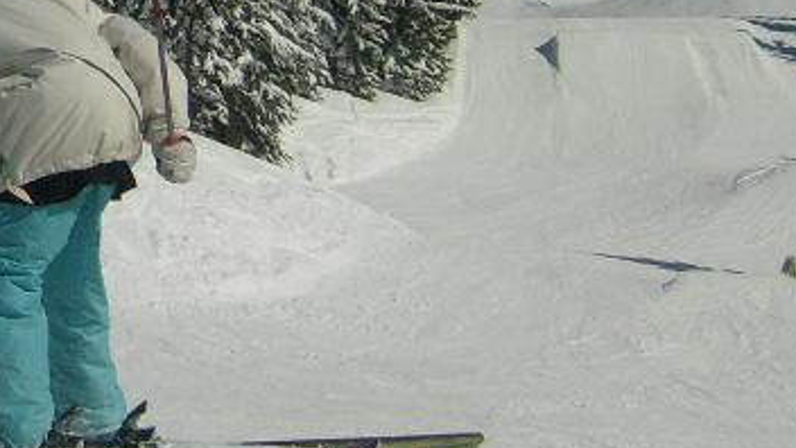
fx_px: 2343
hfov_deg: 18.2
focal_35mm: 111
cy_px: -63
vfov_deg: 10.8
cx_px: -185
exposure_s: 1/1500
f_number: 7.1
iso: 80
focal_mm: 5.8
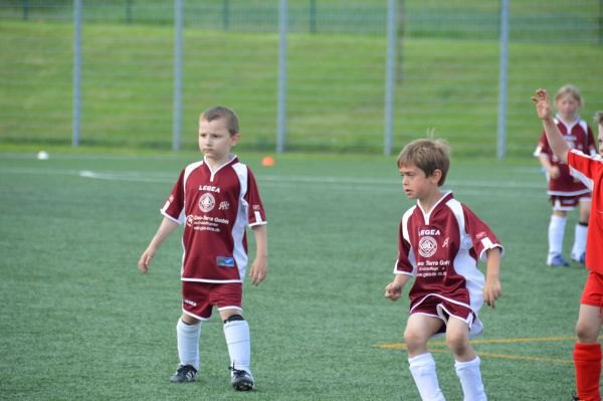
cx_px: 302
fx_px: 5021
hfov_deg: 6.9
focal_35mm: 300
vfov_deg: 4.6
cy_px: 200
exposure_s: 1/500
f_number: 5.6
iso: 400
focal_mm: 200
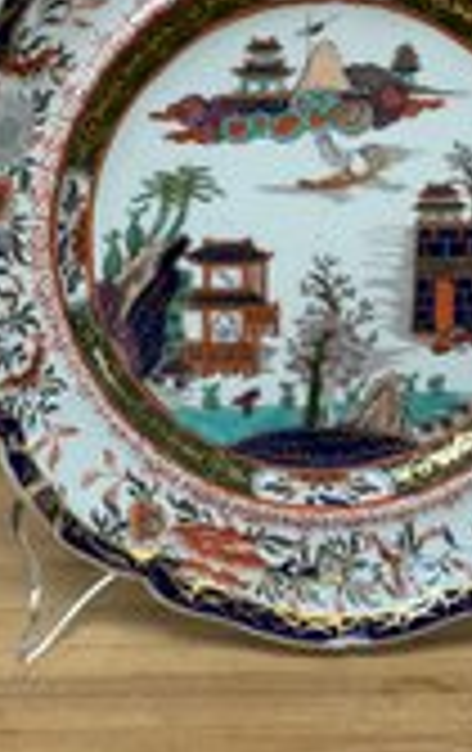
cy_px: 299
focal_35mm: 63
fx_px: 1291
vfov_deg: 32.3
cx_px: 38
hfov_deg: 20.3
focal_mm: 3
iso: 40
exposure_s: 1/60
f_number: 1.8
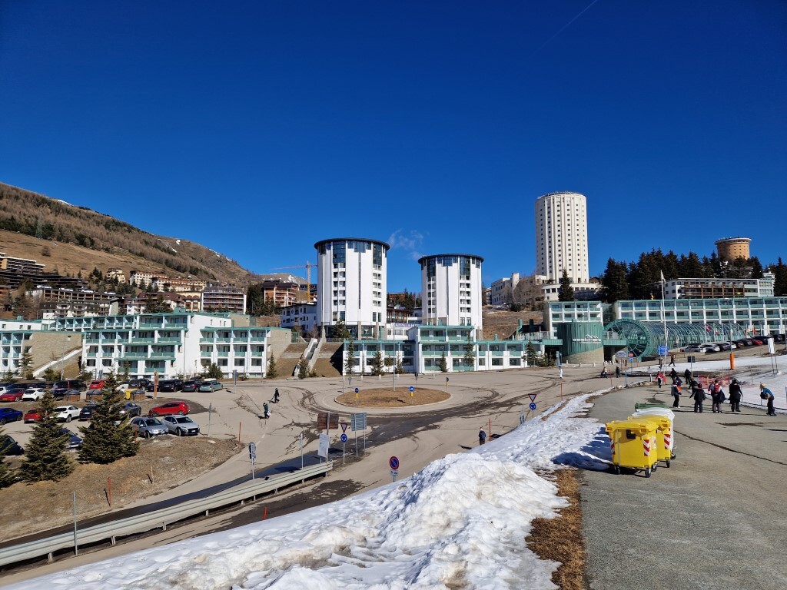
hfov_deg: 73.9
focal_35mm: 23
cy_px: 295
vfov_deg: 58.9
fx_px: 523
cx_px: 394
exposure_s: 1/3992
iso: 50
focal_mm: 5.4
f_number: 1.8
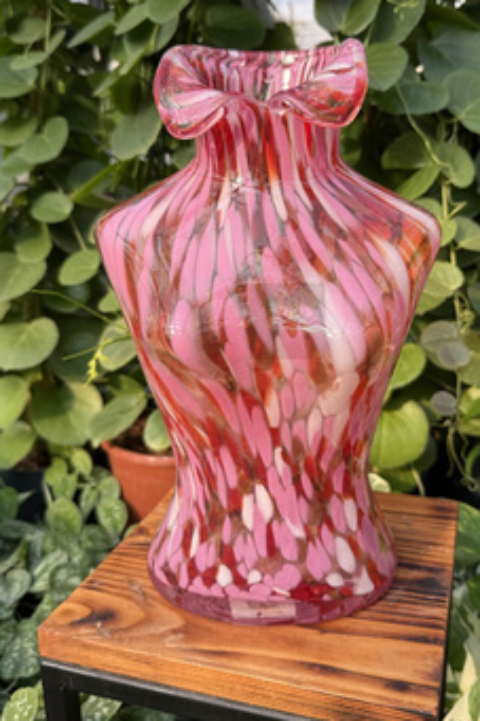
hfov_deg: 39.8
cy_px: 321
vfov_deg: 57.1
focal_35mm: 33
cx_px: 288
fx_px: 661
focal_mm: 6.76
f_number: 1.78
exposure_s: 1/735
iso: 80
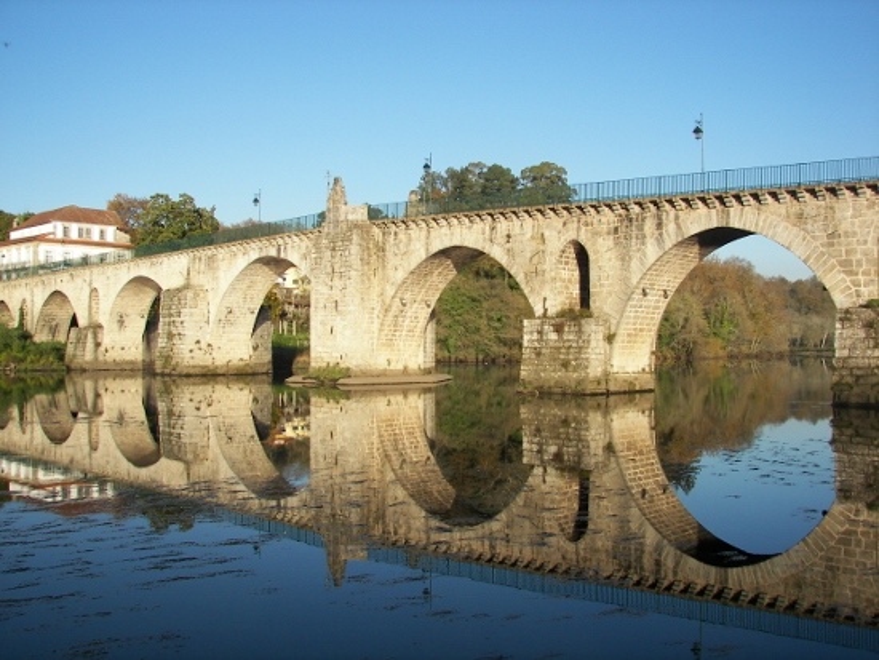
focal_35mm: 36
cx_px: 440
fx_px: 915
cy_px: 330
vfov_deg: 39.7
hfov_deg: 51.3
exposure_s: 1/640
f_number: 2.8
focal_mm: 6
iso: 50
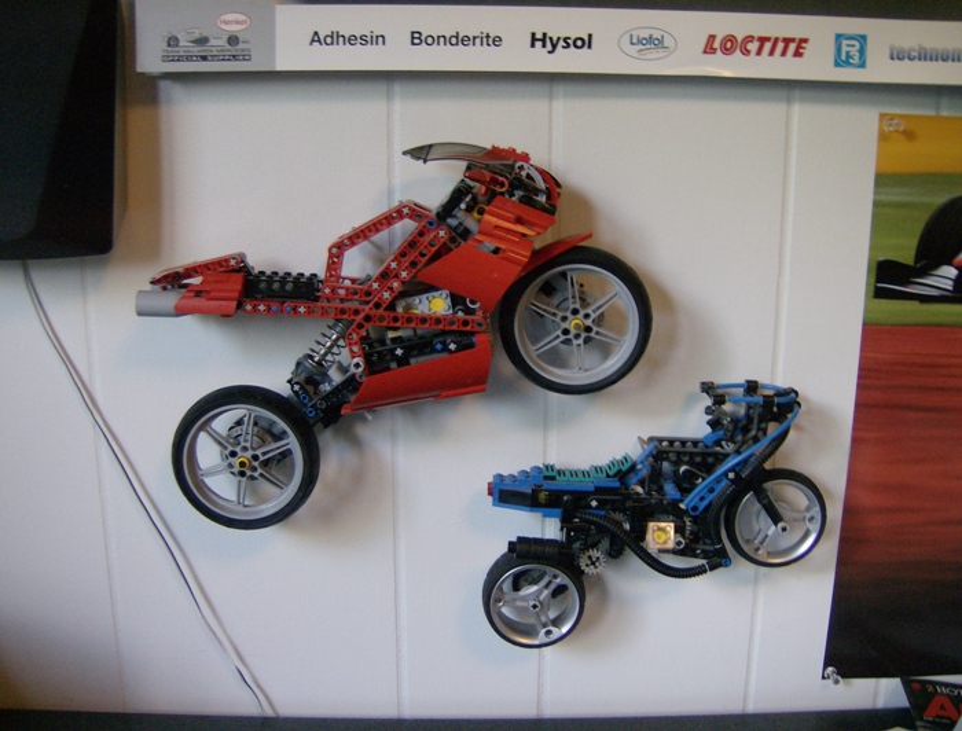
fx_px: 1005
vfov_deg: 40.0
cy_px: 366
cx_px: 481
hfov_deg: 51.1
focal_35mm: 36
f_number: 2.8
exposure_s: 1/36.5
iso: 200
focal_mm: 6
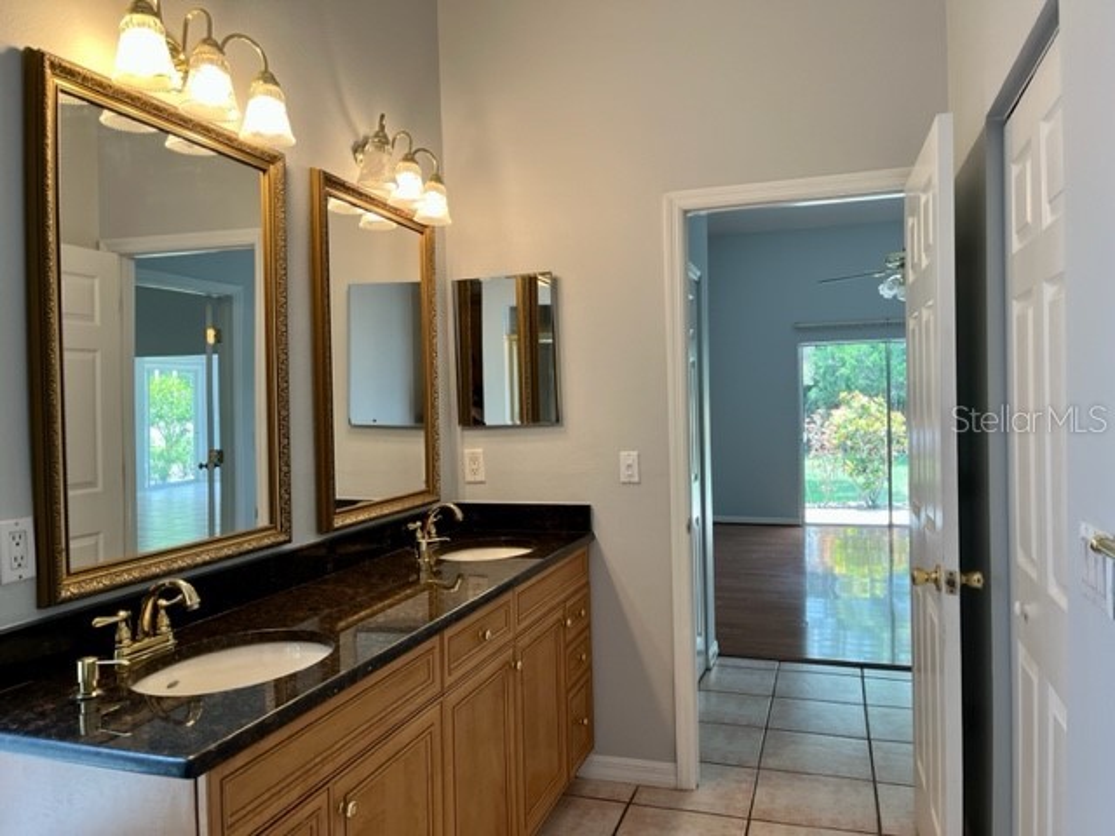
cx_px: 558
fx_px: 837
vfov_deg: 53.1
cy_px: 418
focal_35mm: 26
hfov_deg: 67.3
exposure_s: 1/120
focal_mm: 5.1
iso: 100
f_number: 1.6
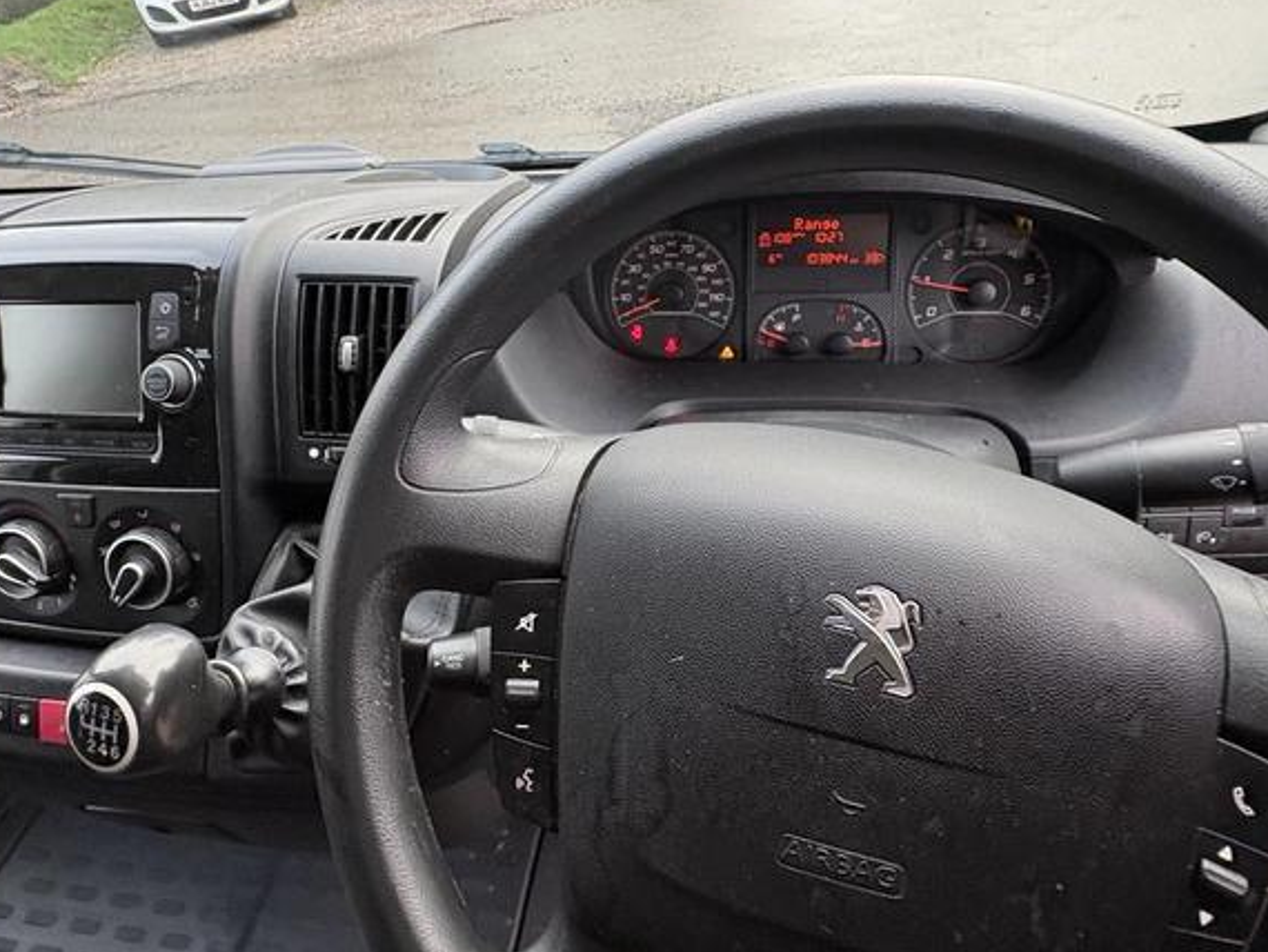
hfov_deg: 76.3
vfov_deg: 60.4
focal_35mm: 22
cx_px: 612
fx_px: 806
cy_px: 365
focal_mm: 2.22
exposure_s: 1/99
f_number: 2.2
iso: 200
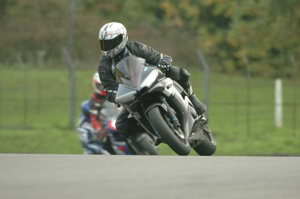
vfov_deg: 2.3
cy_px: 100
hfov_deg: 3.4
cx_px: 150
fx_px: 4990
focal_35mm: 600
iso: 400
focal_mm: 400
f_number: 4.8
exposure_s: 1/320
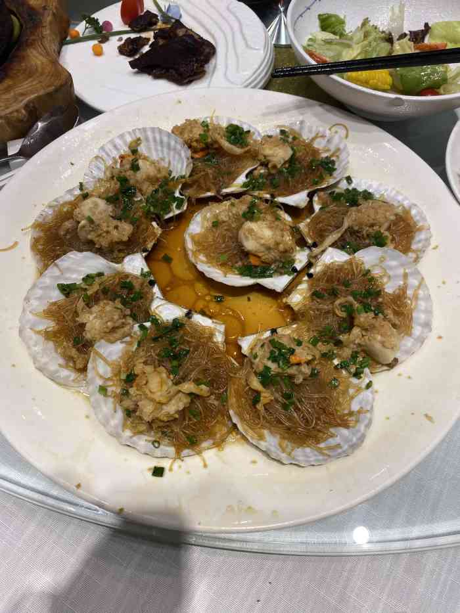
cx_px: 230
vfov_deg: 67.3
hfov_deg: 53.1
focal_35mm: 26
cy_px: 306
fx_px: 461
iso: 50
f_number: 1.8
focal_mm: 4.25
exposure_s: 1/100
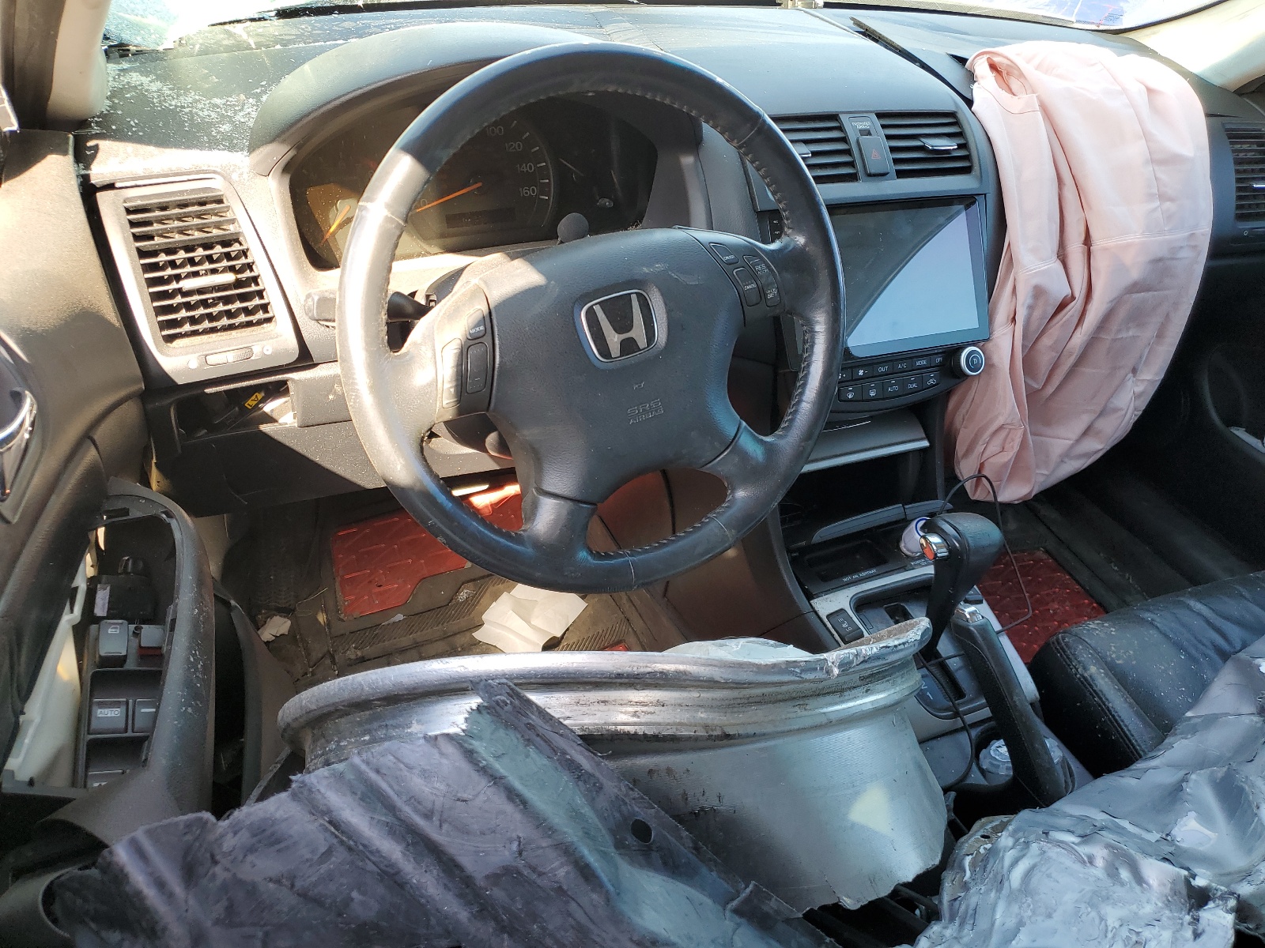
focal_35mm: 26
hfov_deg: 67.3
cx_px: 632
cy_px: 474
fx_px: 950
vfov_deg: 53.1
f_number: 1.5
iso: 50
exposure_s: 1/145
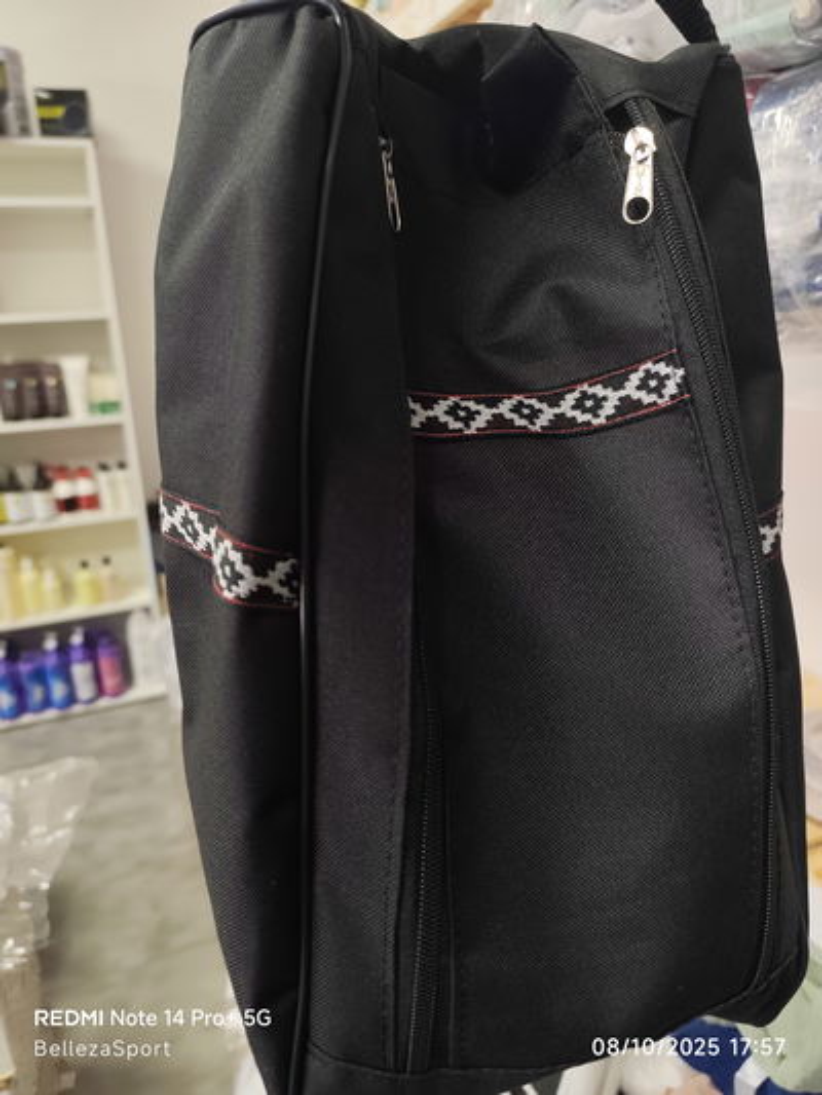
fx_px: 728
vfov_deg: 73.9
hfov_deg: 58.9
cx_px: 411
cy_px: 548
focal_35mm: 23
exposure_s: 1/33.3
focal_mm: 6.19
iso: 320
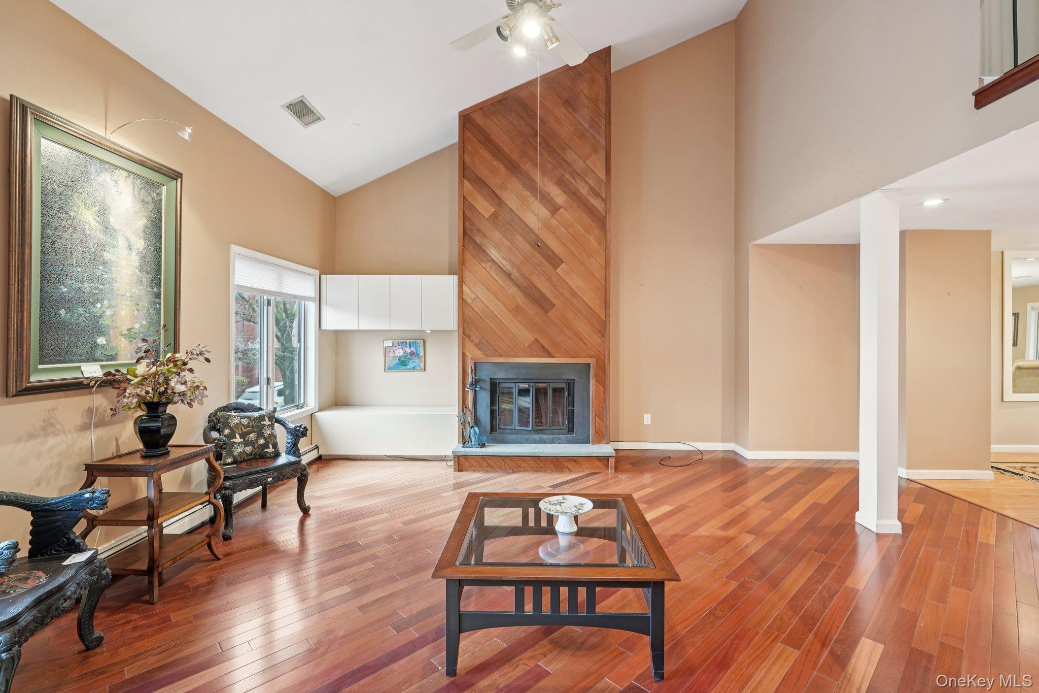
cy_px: 346
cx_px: 520
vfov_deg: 73.7
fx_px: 462
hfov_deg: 96.7
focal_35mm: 16
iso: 400
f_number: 8
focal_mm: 16
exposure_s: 1/2
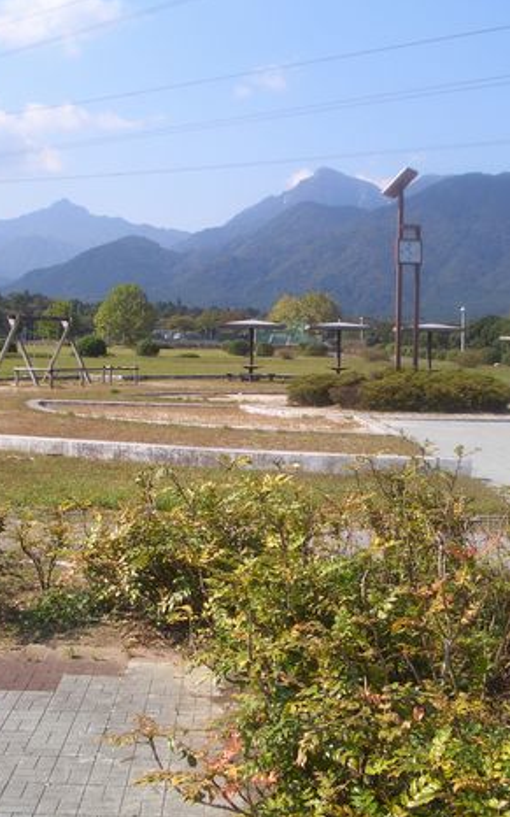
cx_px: 286
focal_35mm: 51
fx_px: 1135
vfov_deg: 39.6
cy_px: 414
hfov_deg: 25.3
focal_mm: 5.8
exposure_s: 1/320
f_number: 4.3
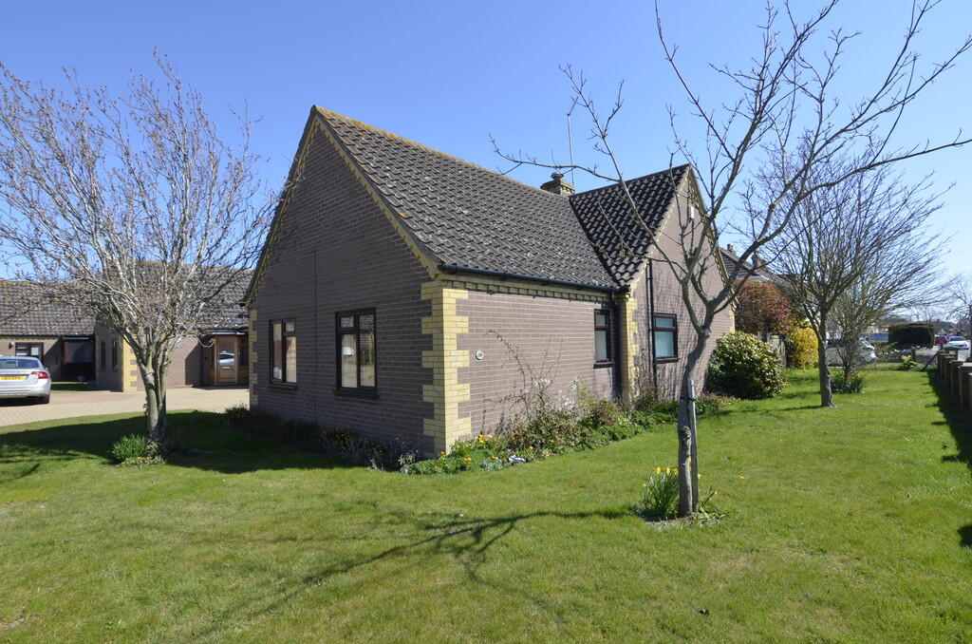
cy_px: 322
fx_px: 485
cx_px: 486
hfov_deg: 90.1
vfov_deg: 67.1
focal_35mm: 18
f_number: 8
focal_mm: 12
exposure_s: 1/250
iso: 180
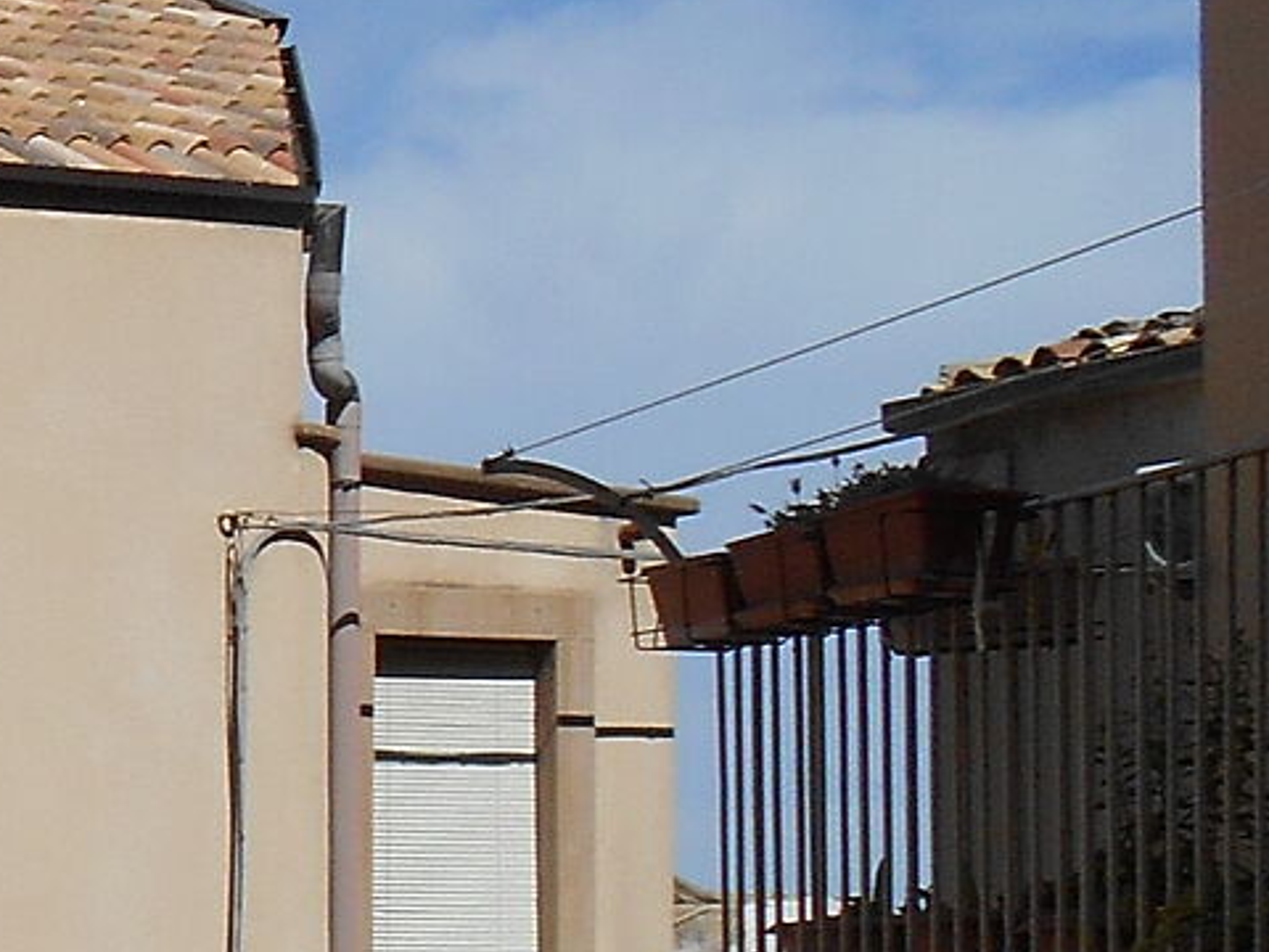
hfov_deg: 12.6
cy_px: 1095
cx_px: -1520
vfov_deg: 11.2
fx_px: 4766
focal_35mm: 130
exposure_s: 1/2000
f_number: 3.4
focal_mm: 4.7
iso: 80
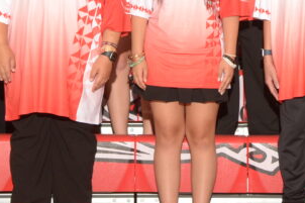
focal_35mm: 292
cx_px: 174
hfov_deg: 7.1
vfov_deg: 4.7
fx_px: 2472
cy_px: -51
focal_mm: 86
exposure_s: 1/125
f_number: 10
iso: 640
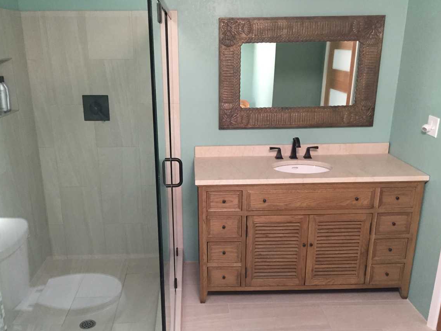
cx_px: 200
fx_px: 433
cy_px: 192
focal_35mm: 34
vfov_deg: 41.7
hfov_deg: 53.9
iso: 250
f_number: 2.2
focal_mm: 4.15
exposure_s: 1/24
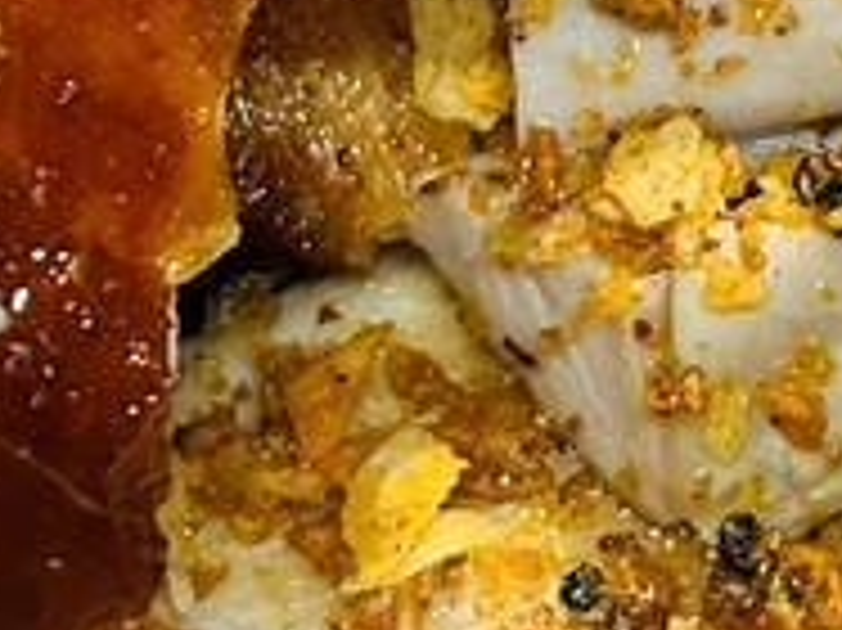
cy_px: -855
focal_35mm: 308
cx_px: 720
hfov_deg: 6.4
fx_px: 7487
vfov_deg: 4.7
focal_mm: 6.86
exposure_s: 1/60
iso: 100
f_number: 1.78
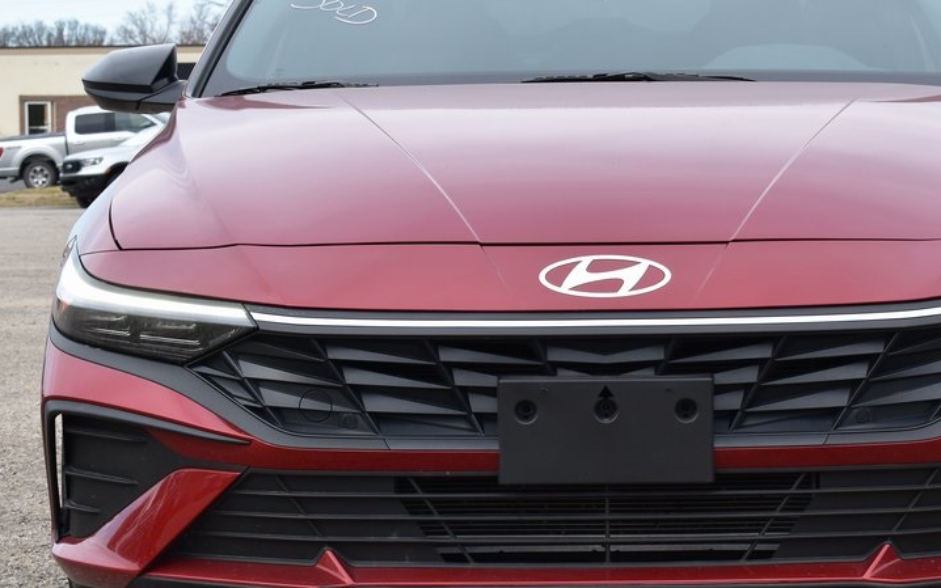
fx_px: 2796
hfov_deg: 19.1
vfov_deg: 12.0
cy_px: 302
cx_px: 590
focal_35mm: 109
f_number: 10
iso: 400
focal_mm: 50
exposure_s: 1/200
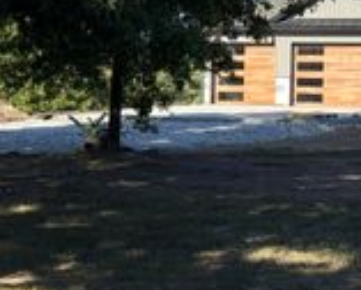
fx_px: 1594
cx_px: 497
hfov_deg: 12.4
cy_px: 20
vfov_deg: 10.3
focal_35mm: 149
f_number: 1.78
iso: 64
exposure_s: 1/4329
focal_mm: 6.76
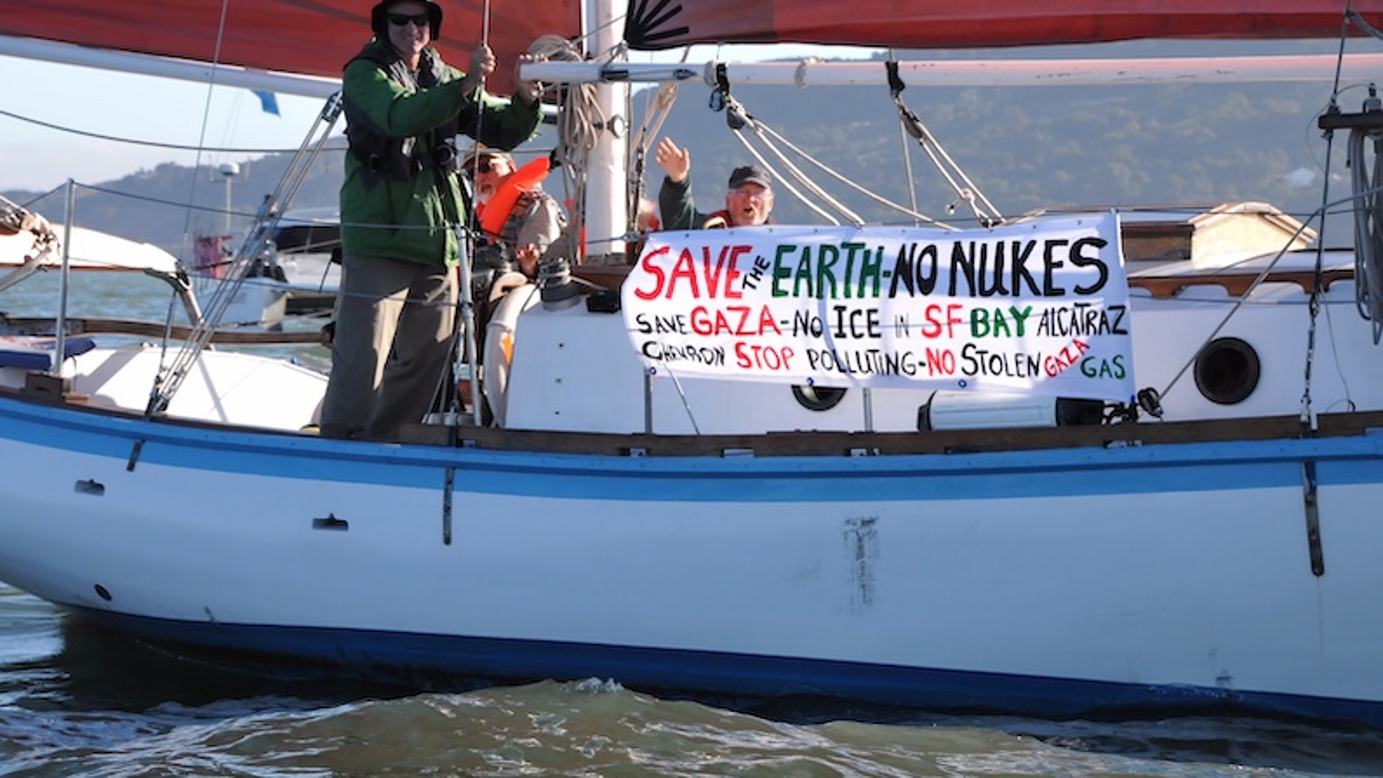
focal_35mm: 158
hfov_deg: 13.6
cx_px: 689
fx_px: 5794
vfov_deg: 7.7
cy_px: 332
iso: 800
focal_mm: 100
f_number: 13
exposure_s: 1/640
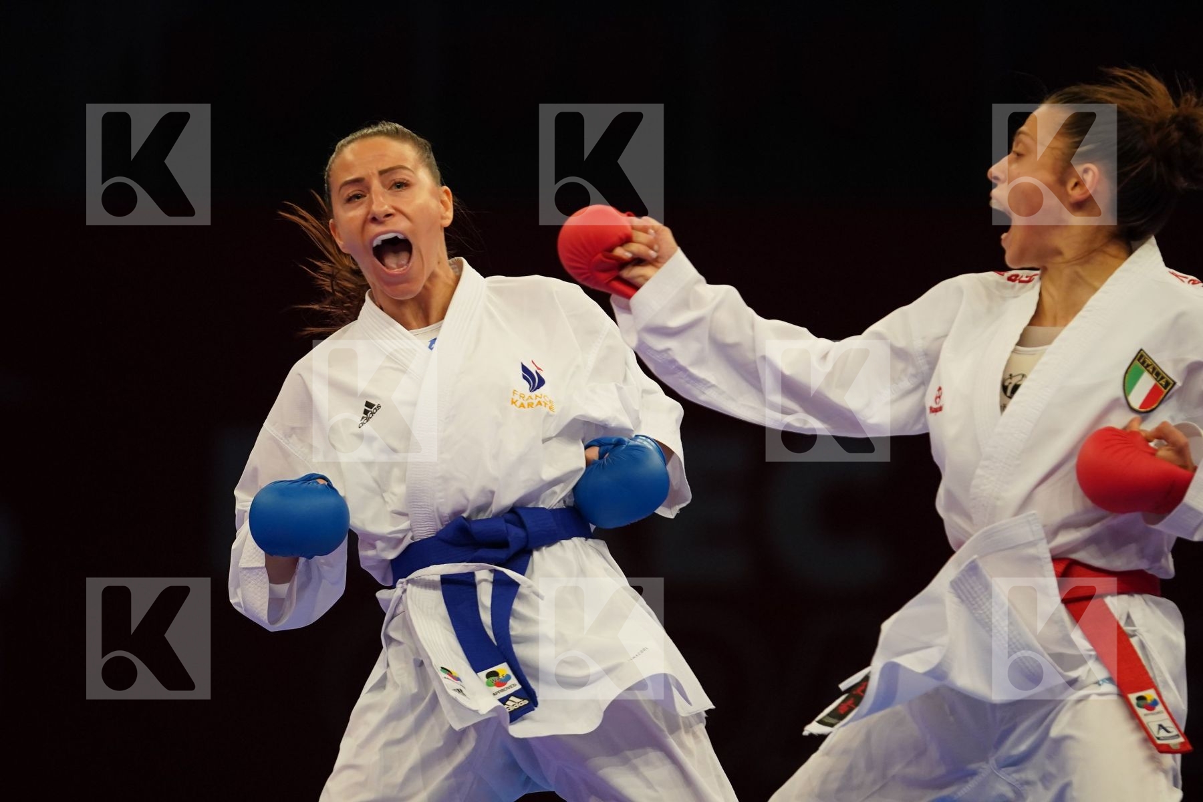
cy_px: 401
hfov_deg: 6.9
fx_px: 10024
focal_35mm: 300
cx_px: 602
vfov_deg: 4.6
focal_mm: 200
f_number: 2.8
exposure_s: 1/1000
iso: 2000
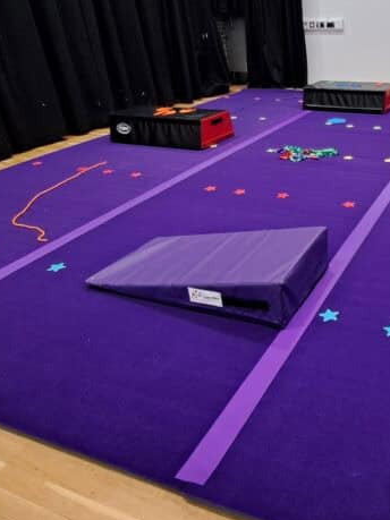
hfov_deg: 43.9
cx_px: 353
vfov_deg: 61.5
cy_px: 235
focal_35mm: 29
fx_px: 436
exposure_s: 1/50
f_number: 2.2
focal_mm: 1.7
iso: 250
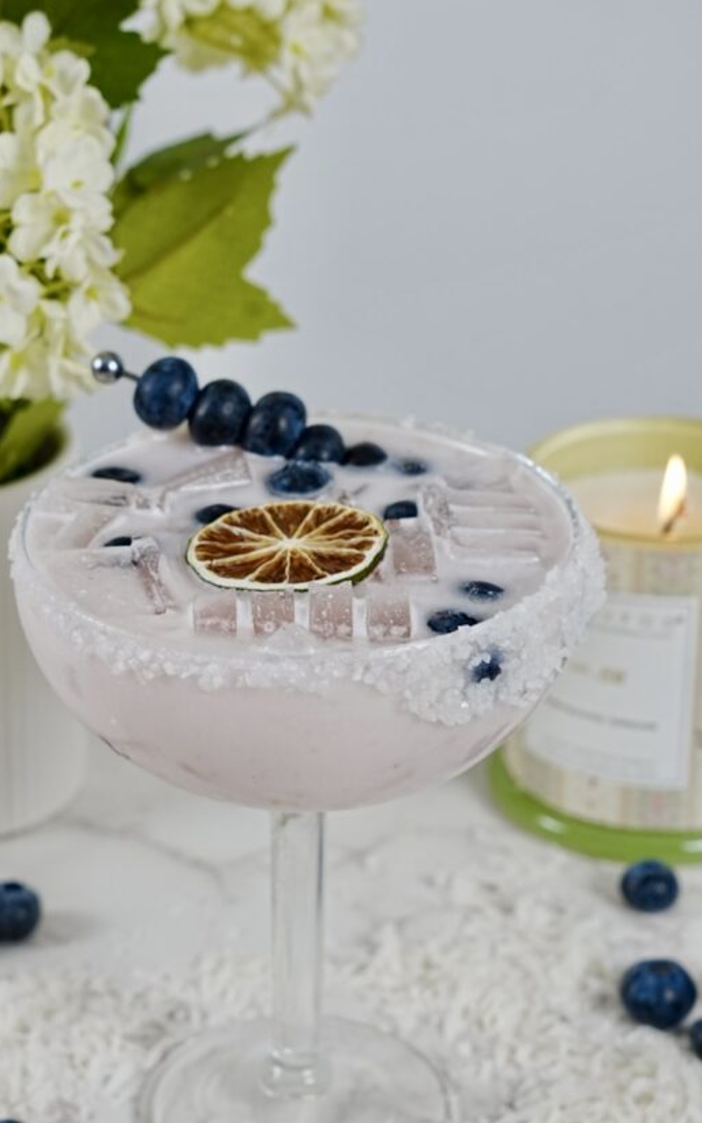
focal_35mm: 95
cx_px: 304
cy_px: 657
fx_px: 2908
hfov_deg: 13.8
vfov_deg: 21.8
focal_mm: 50
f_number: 5
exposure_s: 1/50
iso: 200
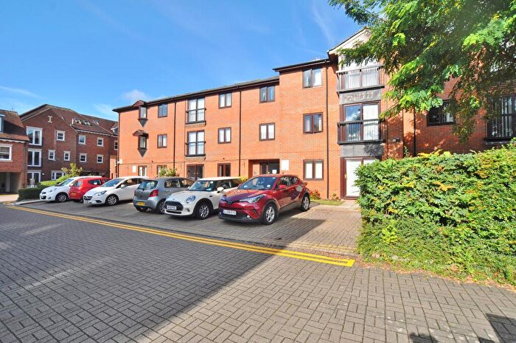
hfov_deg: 95.0
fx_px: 236
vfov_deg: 71.9
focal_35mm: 16
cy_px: 172
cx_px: 258
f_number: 9
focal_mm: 11
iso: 200
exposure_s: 1/320
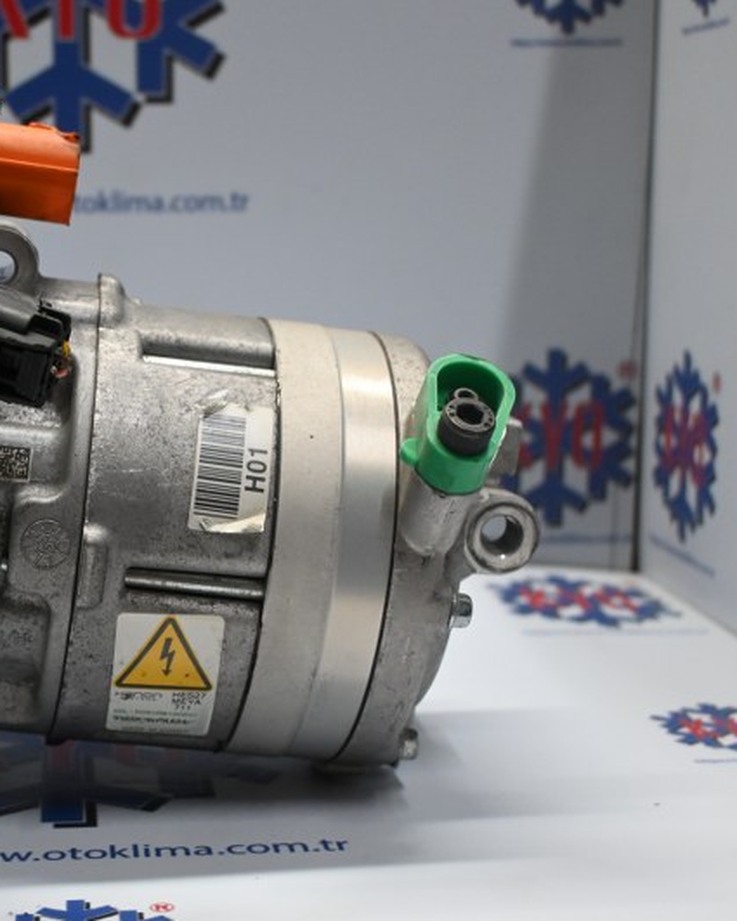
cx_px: 102
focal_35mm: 58
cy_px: 460
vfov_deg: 32.3
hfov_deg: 25.4
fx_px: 1591
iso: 1250
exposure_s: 1/125
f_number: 4.5
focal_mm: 27.5
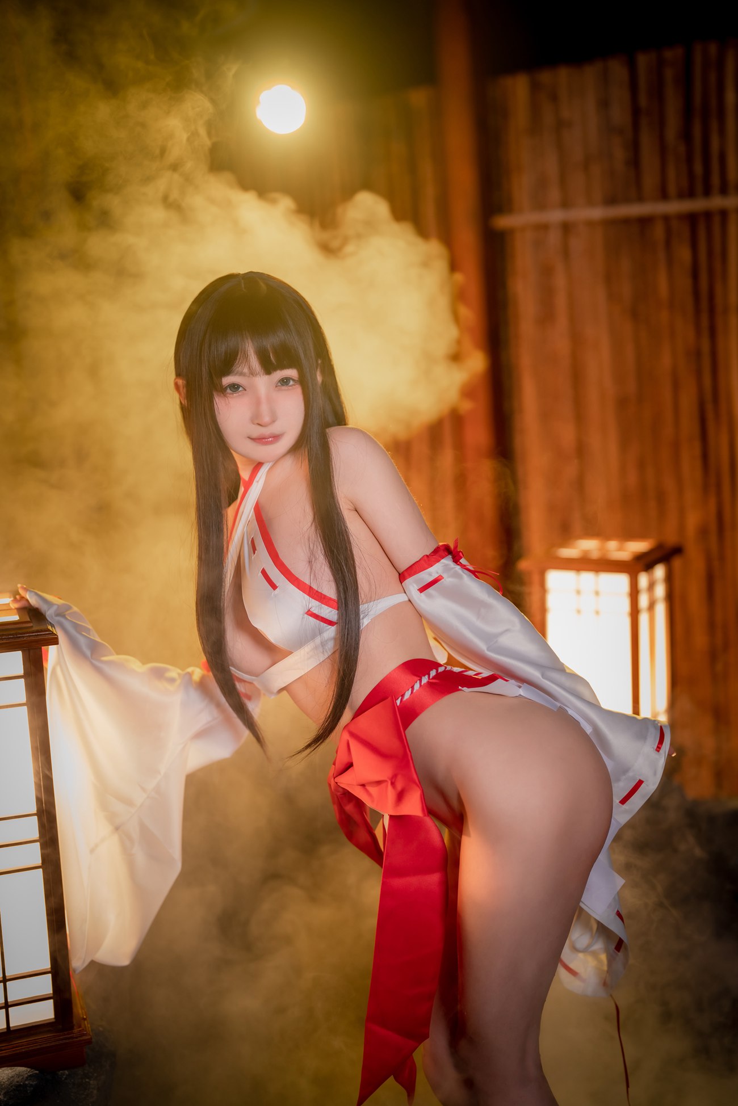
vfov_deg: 39.6
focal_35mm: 50
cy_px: 553
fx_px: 1537
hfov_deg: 27.0
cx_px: 369
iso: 640
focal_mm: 50
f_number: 1.4
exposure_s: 1/80
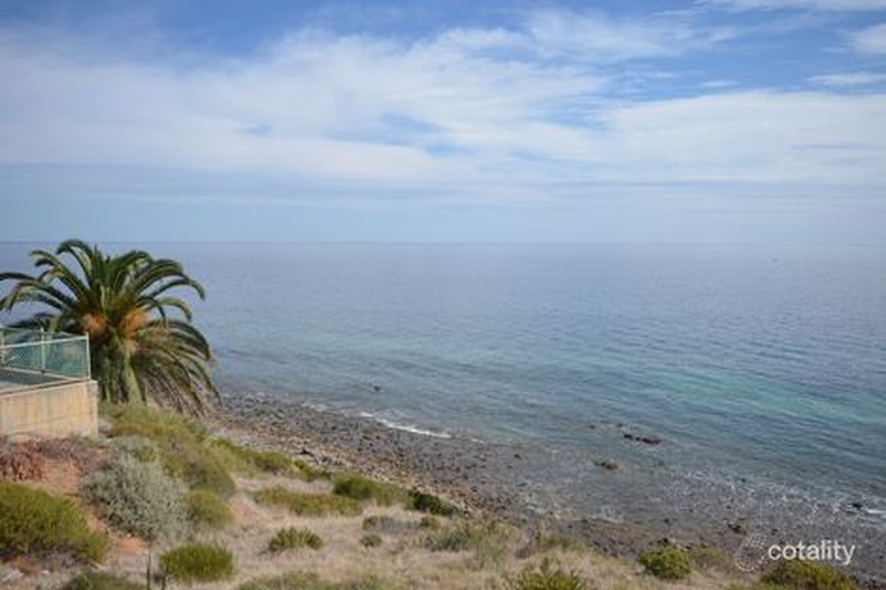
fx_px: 738
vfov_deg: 43.6
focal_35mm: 30
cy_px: 295
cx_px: 443
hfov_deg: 61.9
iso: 100
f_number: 8
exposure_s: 1/250
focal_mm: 20
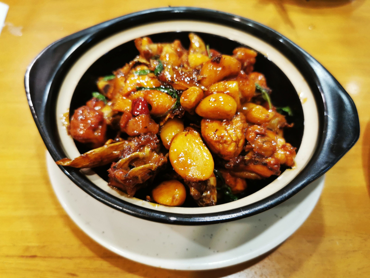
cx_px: 185
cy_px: 139
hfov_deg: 65.3
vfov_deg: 51.4
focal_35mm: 27
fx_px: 289
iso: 160
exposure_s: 1/50
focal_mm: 5.56
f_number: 1.6
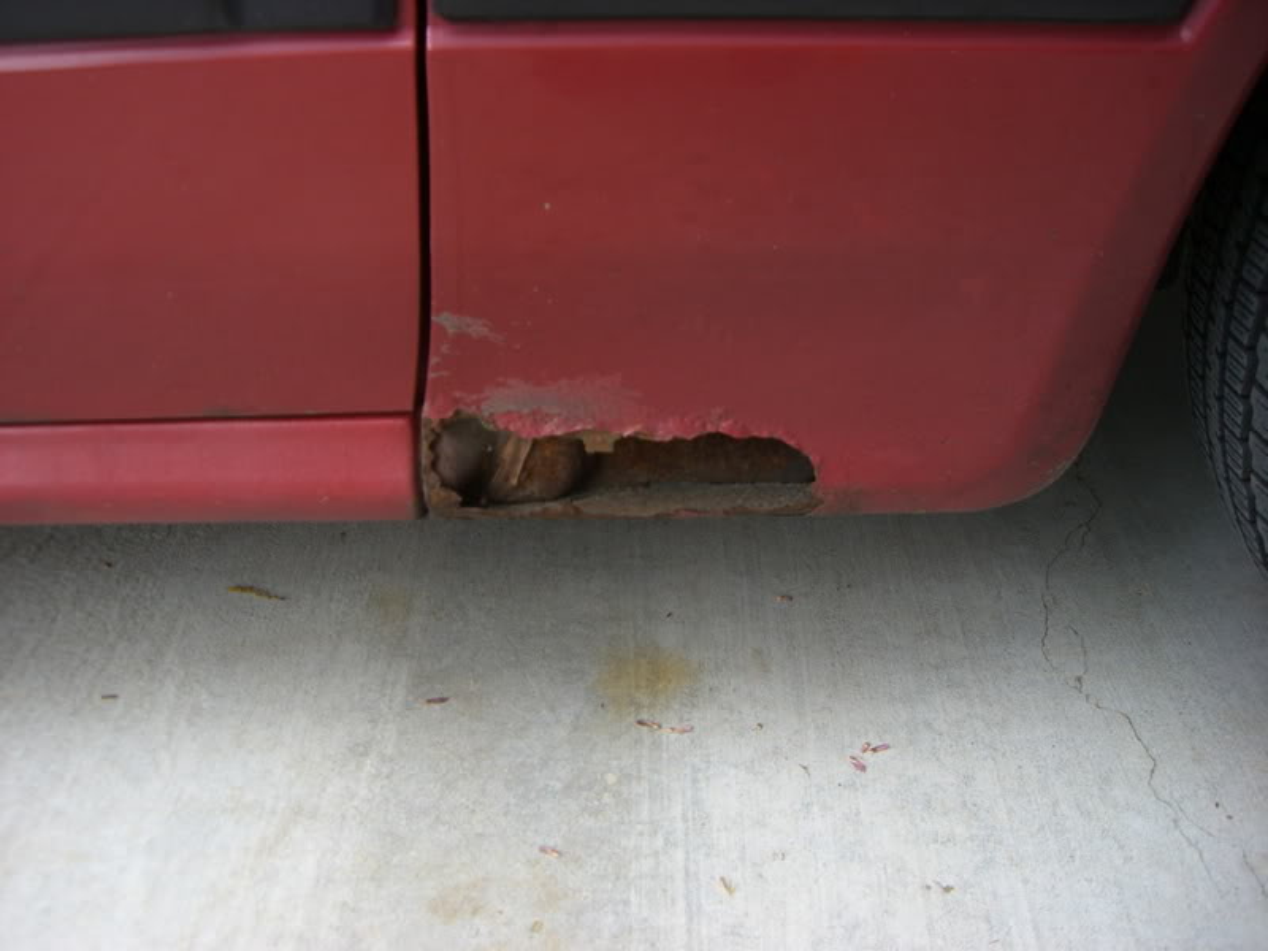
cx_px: 634
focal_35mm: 38
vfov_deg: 37.7
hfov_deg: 49.0
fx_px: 1392
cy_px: 476
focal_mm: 6.2
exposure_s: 1/200
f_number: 2.7
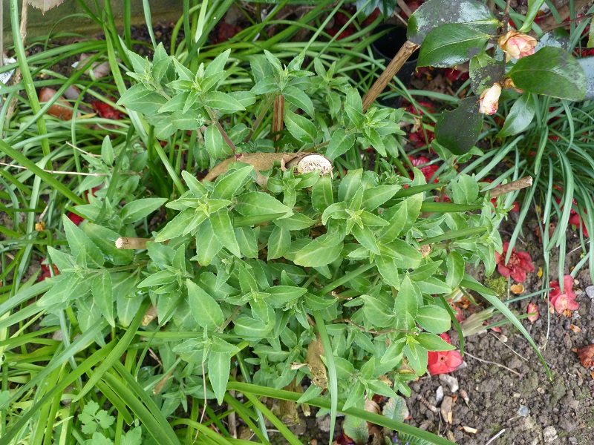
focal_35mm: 34
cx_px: 297
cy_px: 222
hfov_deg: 54.0
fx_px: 583
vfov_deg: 41.8
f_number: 3
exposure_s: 1/125
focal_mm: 6.1
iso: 250
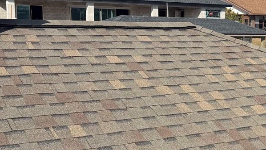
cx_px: 238
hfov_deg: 29.0
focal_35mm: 70
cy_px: 92
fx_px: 494
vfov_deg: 17.2
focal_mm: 6.76
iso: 80
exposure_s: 1/4975
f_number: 1.78
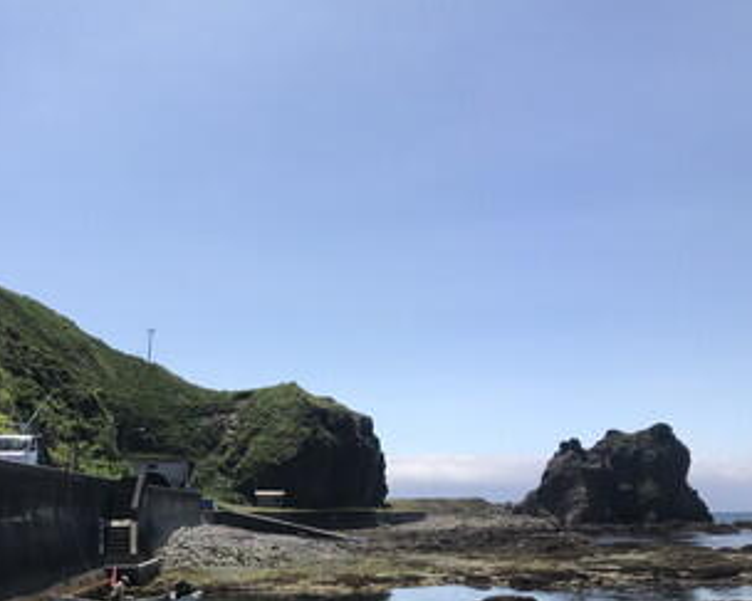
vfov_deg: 33.2
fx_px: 1001
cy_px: 397
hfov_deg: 40.2
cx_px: 203
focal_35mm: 45
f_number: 1.8
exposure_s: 1/3831
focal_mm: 3.99
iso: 20
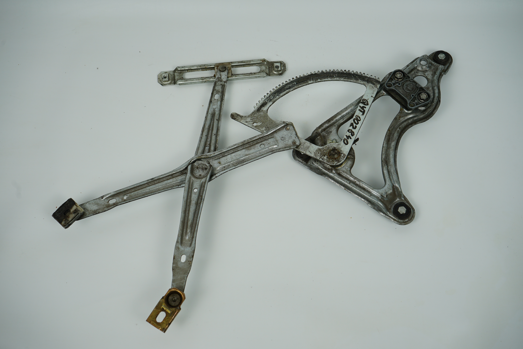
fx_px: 567
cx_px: 262
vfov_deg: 34.2
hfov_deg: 49.6
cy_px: 174
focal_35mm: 39
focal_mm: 39
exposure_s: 1/200
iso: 200
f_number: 7.1
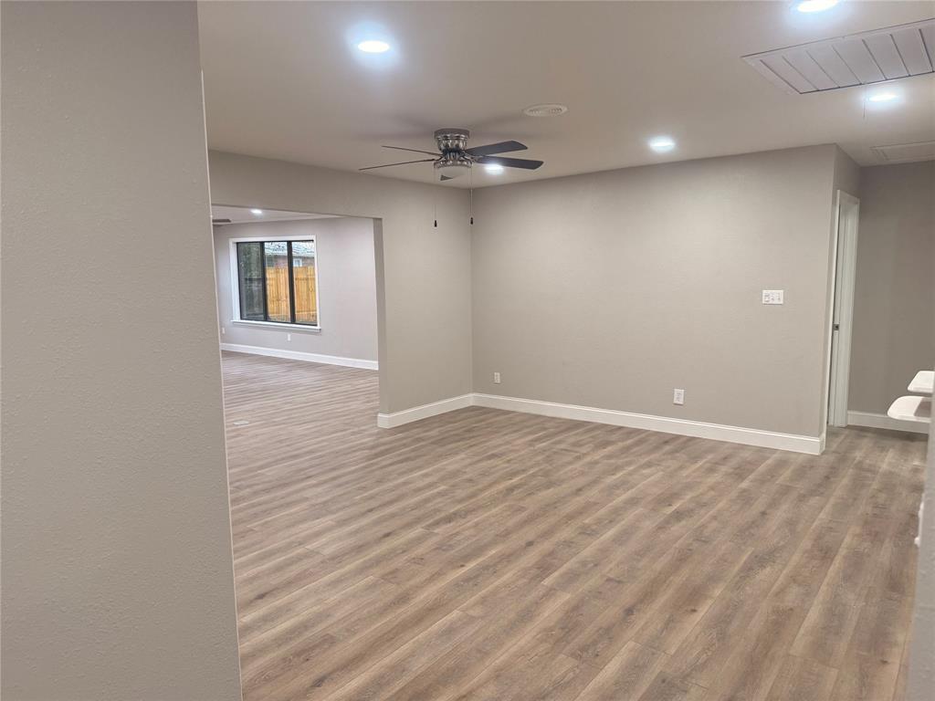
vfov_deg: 56.8
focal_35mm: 24
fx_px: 648
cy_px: 350
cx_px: 468
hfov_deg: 71.6
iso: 250
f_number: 1.78
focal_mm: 6.76
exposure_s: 1/120
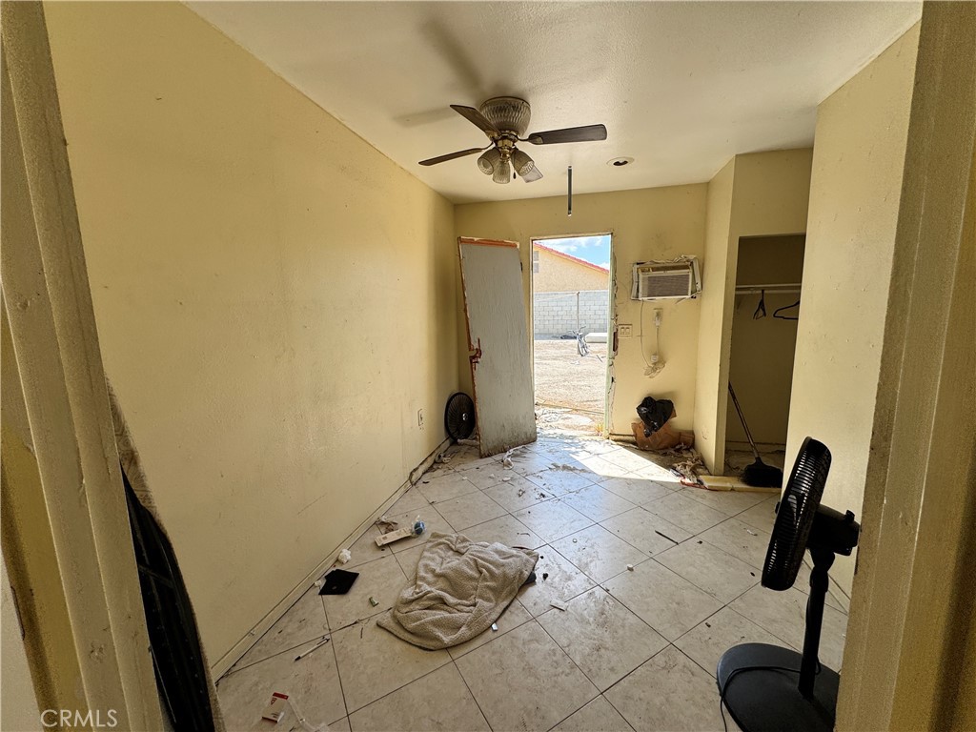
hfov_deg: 102.1
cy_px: 366
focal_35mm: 14
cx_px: 488
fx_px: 395
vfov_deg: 85.7
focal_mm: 2.22
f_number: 2.2
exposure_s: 1/448
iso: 40
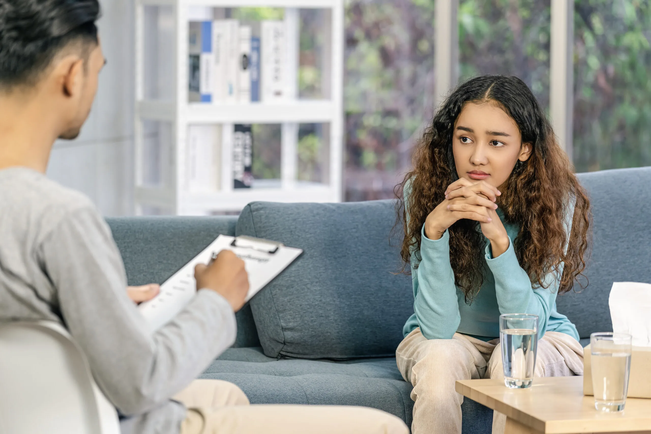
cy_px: 217
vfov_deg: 9.4
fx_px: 2640
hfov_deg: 14.1
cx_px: 326
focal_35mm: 146
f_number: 4
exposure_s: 1/60
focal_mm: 146
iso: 400
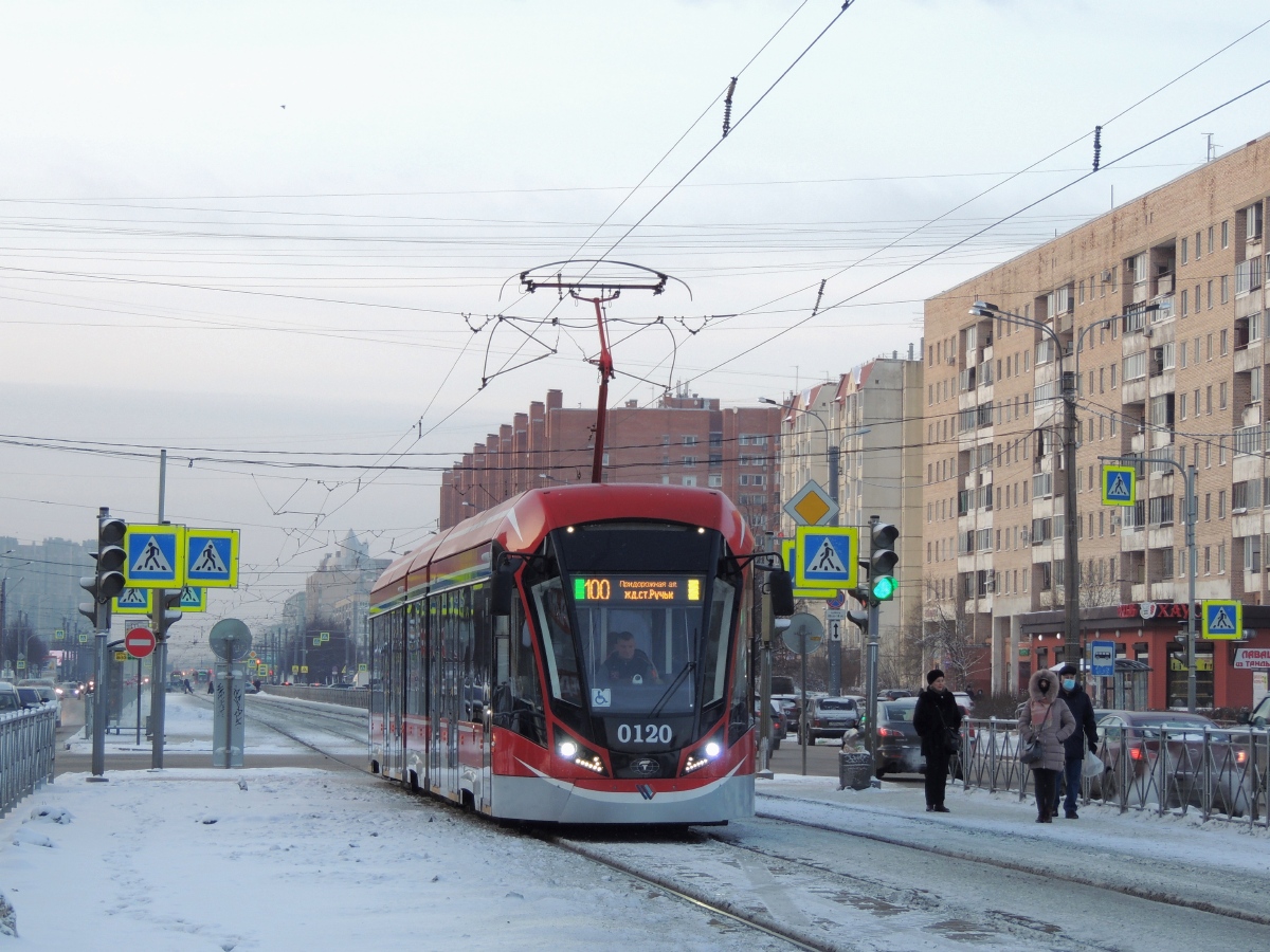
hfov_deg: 18.7
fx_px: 3852
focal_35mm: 105
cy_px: 476
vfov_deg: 14.1
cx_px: 635
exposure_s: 1/100
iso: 100
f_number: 4.2
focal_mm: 18.7
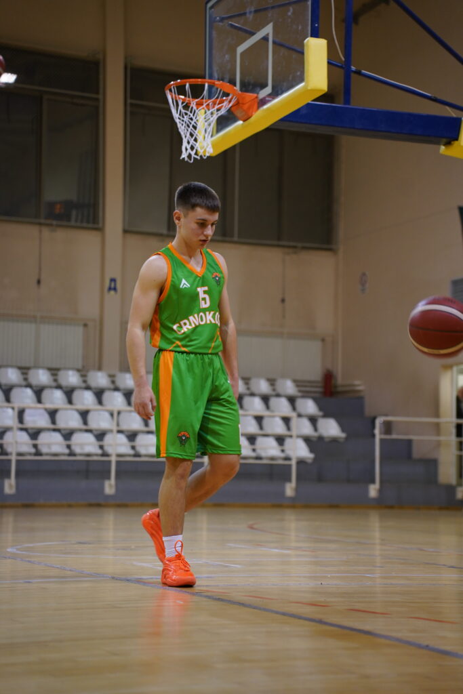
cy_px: 347
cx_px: 232
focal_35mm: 75
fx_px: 1446
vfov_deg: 27.0
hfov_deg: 18.2
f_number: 2.8
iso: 1600
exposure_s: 1/320
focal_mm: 75
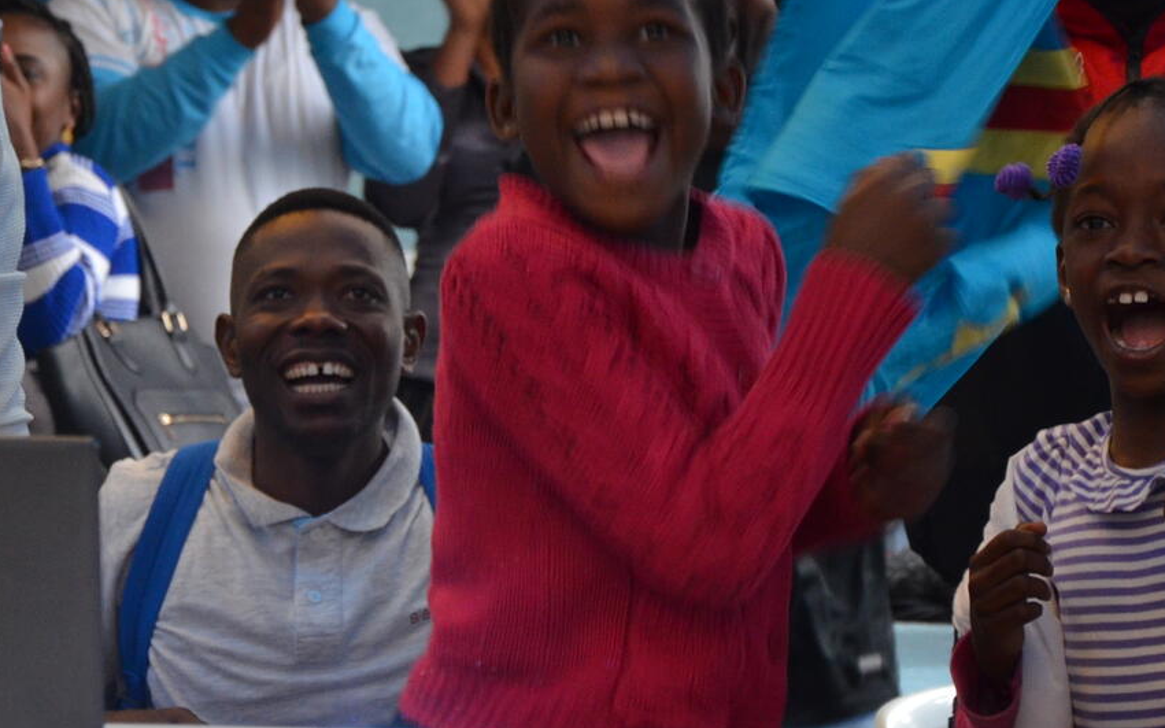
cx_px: 606
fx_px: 6381
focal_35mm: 201
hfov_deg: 10.4
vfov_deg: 6.5
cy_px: 296
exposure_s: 1/80
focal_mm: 70
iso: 1000
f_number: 5.3
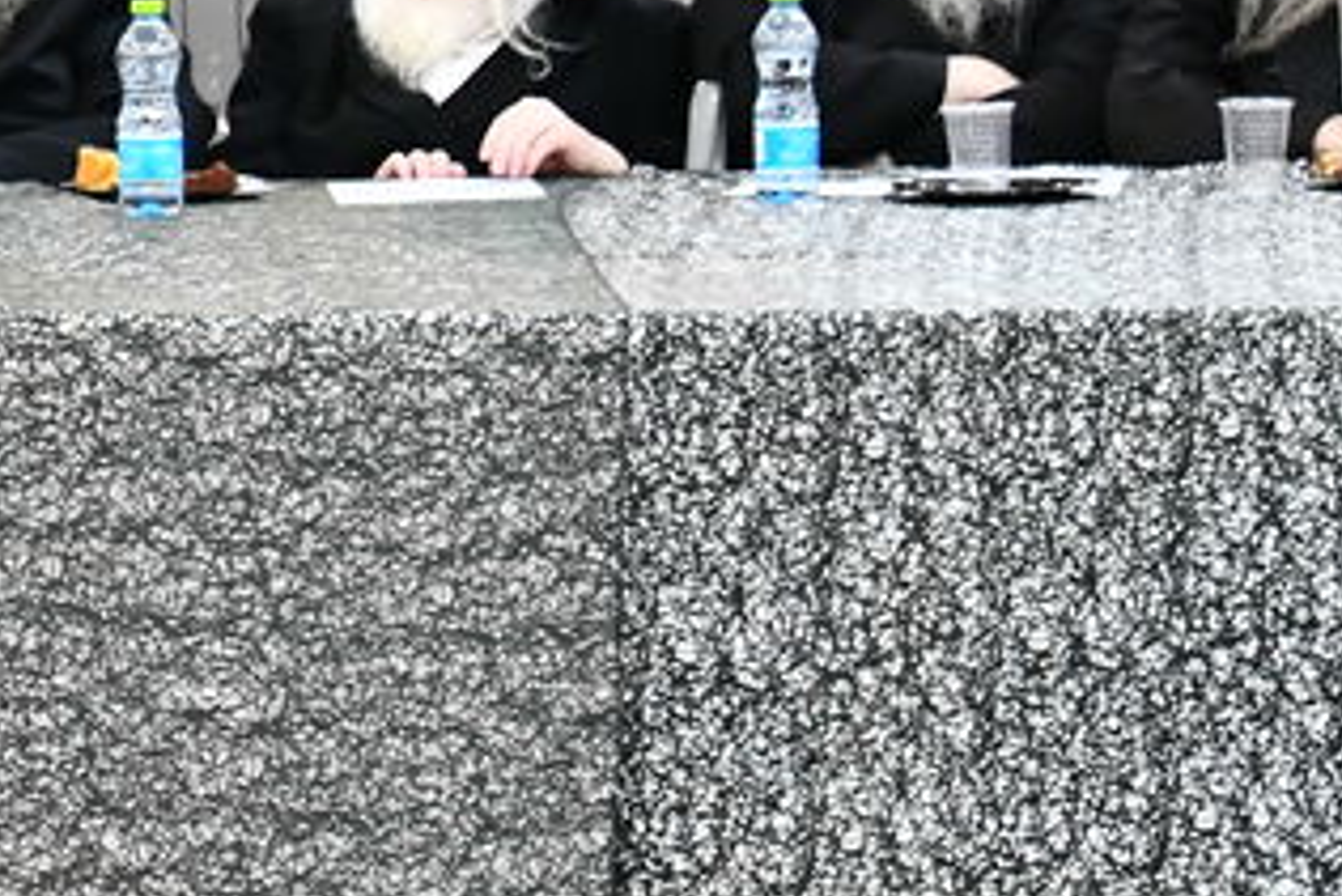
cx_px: -1249
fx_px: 13537
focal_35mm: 363
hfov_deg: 5.6
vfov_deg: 3.8
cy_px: -261
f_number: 5.6
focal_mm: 82
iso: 2500
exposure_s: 1/100
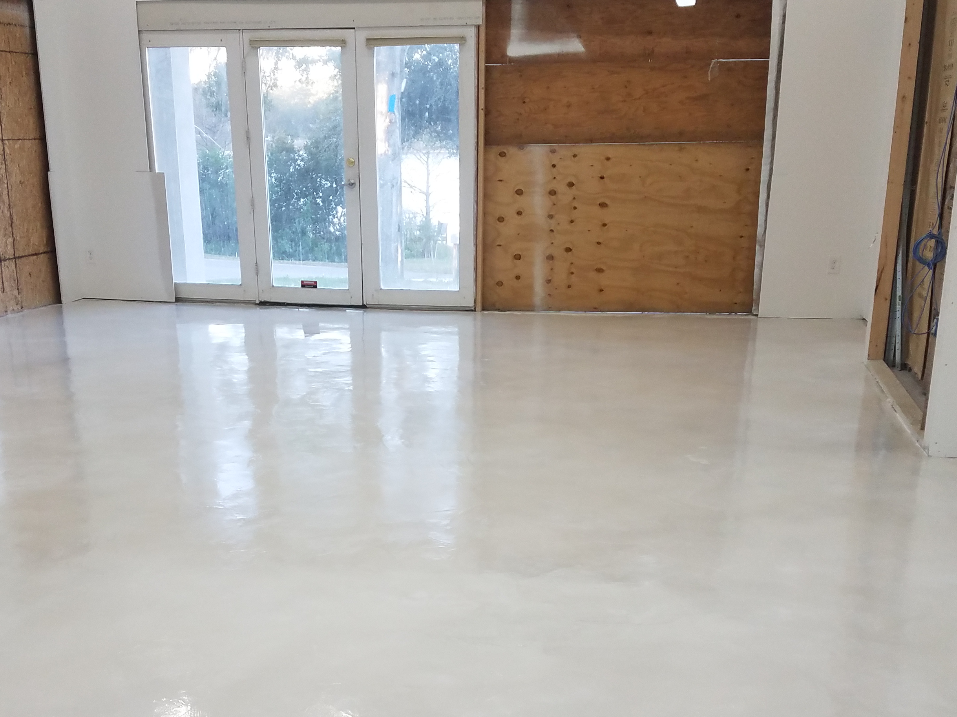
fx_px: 1189
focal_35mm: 43
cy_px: 474
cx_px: 436
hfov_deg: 43.8
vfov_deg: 33.3
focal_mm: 4.2
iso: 80
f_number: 1.7
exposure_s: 1/60
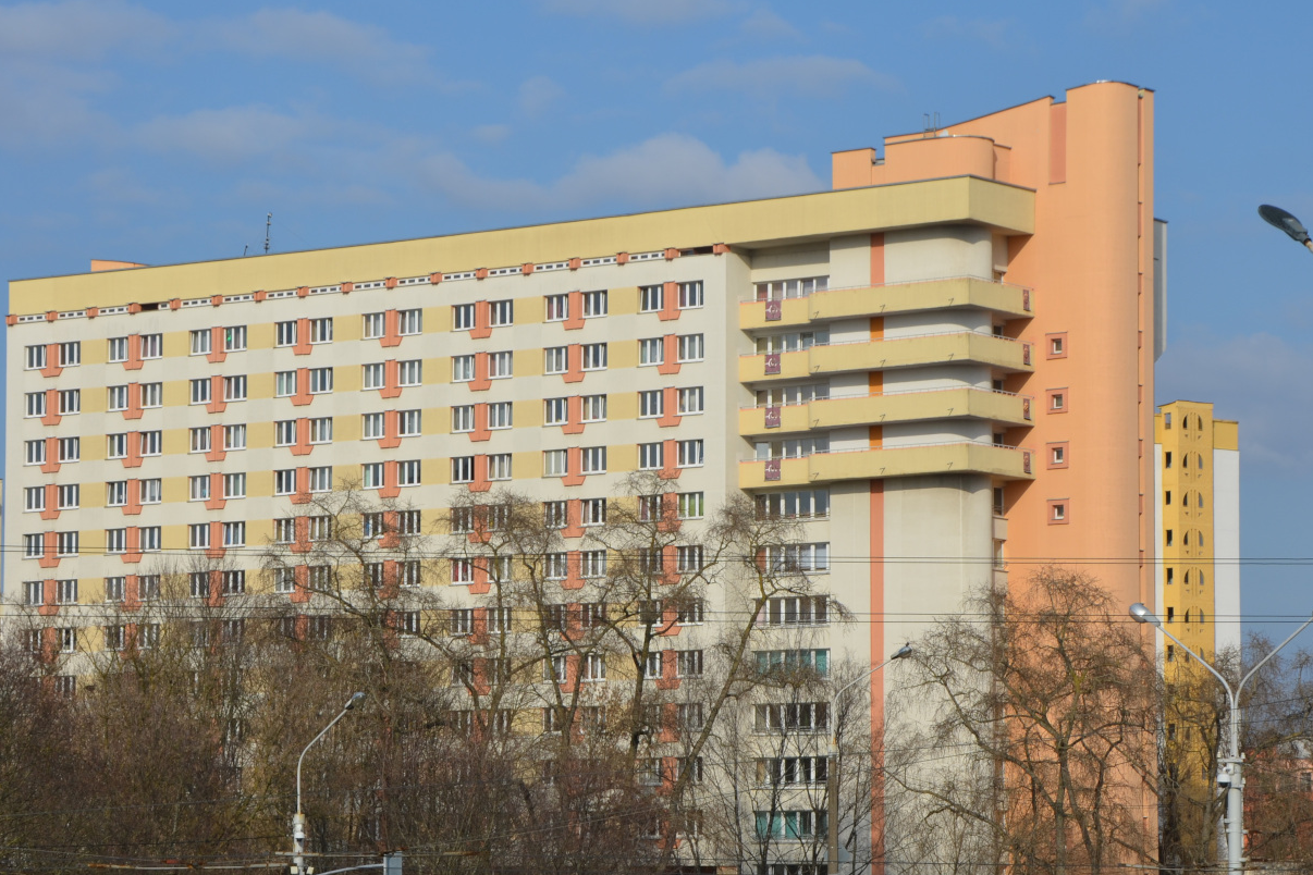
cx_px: 621
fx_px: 3538
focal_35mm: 97
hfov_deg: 21.0
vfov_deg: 14.1
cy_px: 542
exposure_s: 1/320
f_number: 9
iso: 100
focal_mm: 52
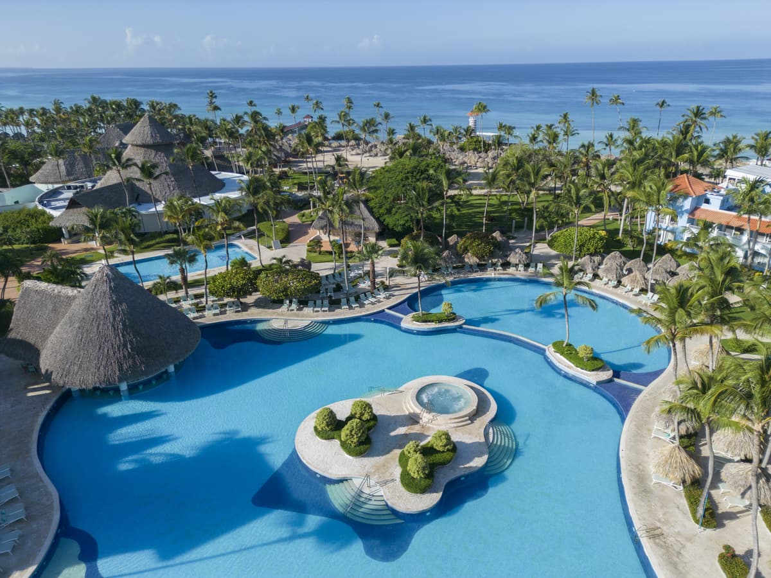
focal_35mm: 24
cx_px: 386
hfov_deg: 71.6
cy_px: 289
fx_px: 535
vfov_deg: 56.8
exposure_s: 1/1600
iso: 100
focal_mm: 6.72
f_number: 1.7
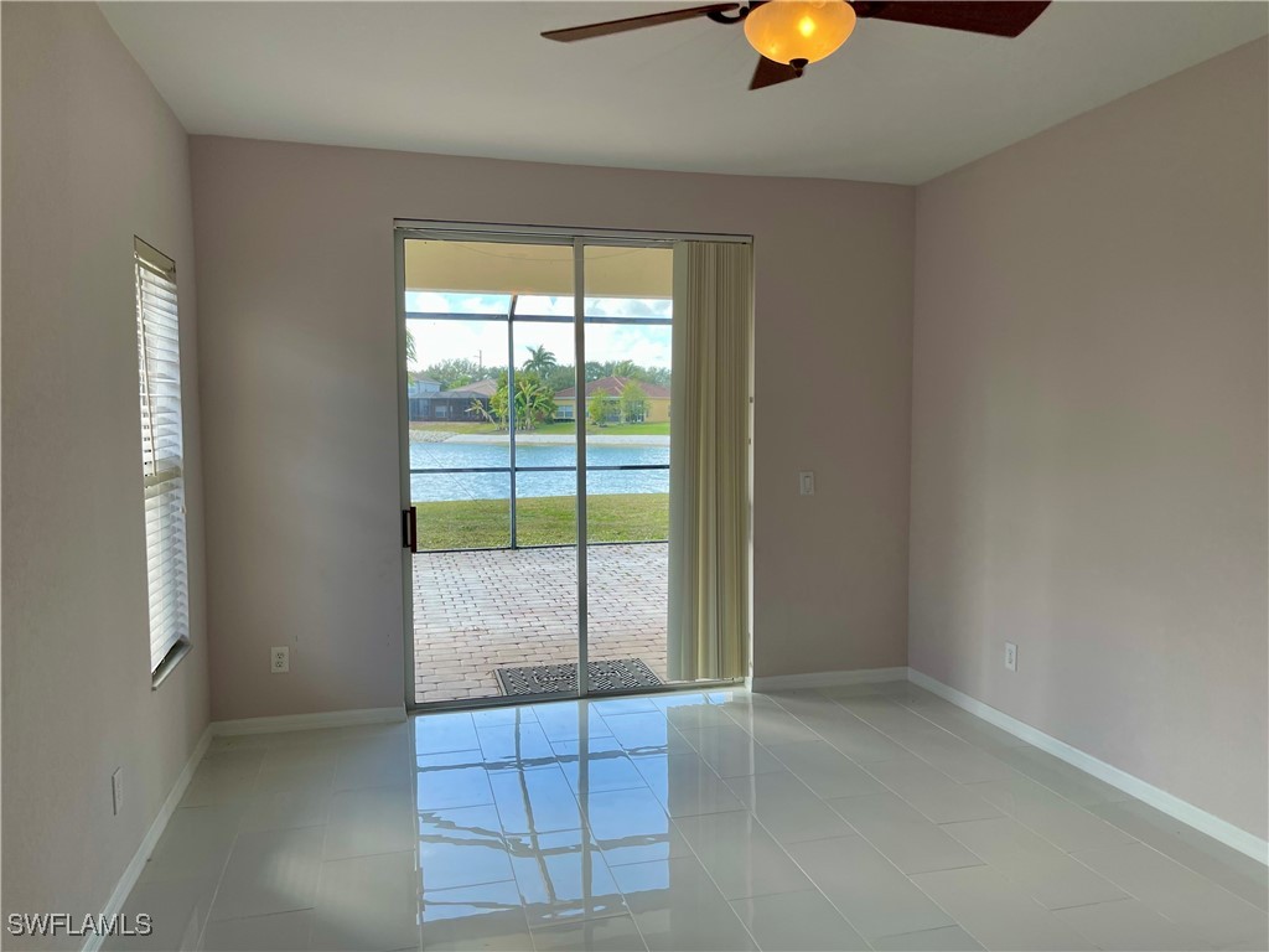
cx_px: 634
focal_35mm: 25
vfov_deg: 54.9
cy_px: 476
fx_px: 916
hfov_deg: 69.4
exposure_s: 1/149
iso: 32
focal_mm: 5.1
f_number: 1.6
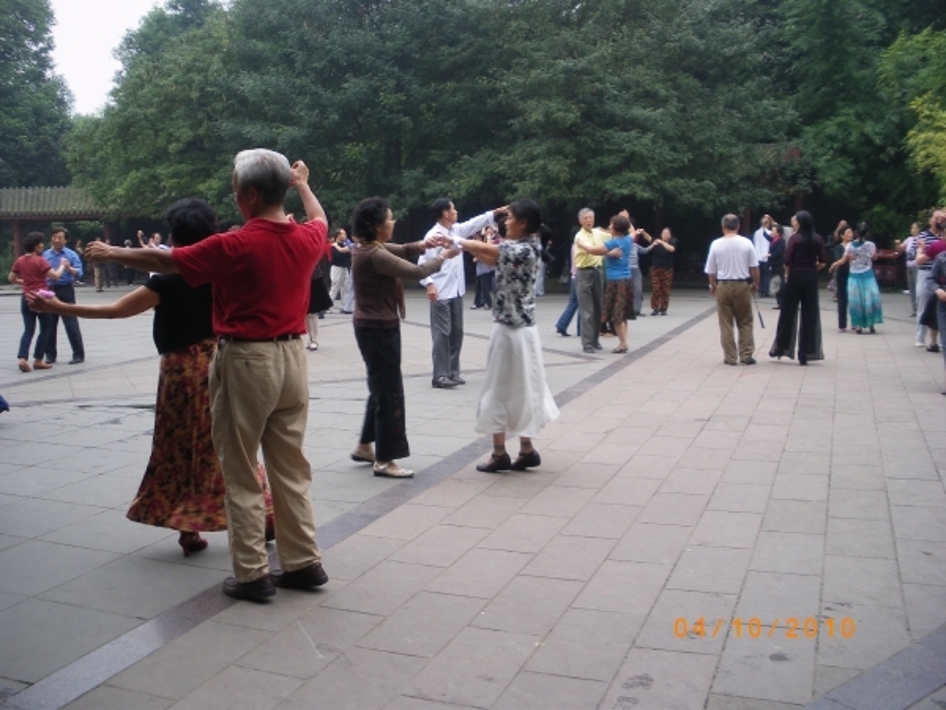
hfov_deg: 51.4
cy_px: 355
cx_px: 473
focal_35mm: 36
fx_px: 984
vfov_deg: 39.7
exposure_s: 1/80
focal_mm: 6.3
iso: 80
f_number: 3.5
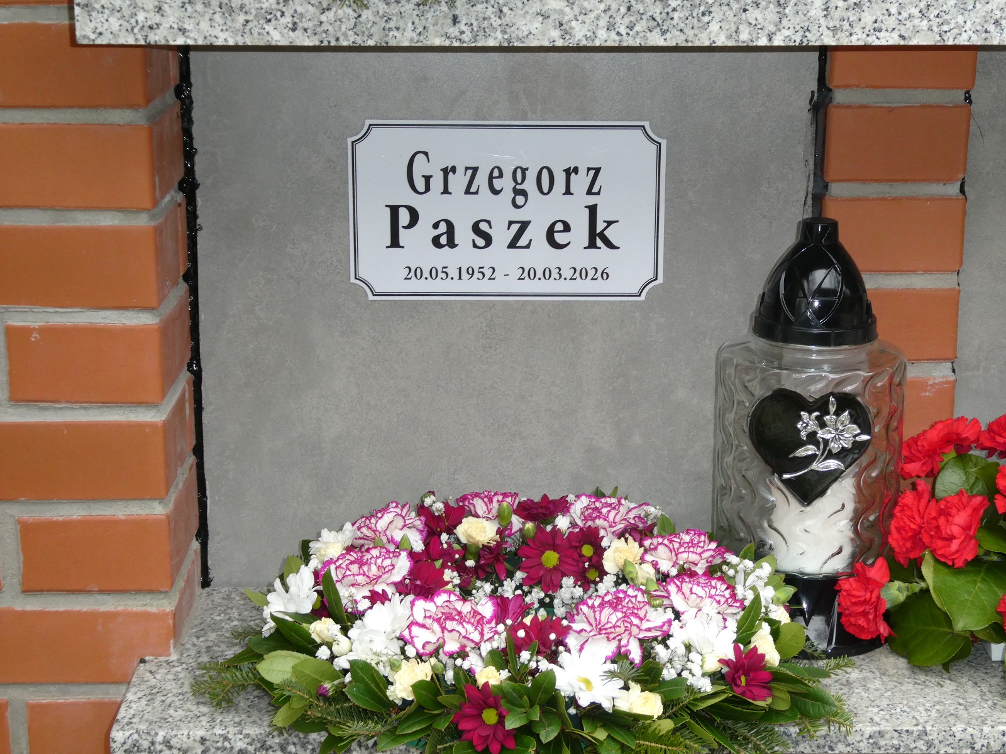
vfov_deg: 22.6
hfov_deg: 29.8
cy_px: 377
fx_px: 1889
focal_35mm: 65
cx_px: 503
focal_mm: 11.7
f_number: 4.4
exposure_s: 1/60
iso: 200
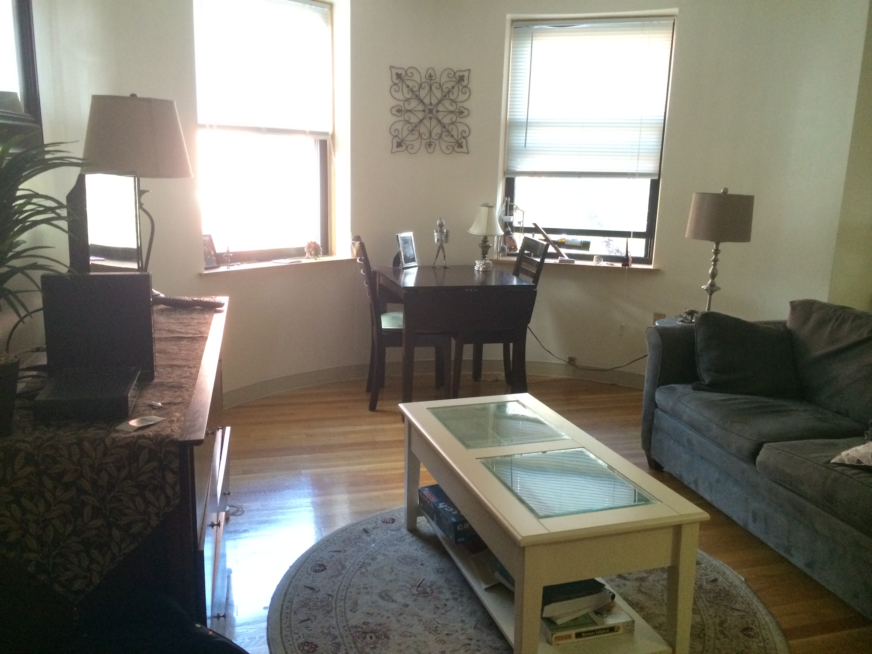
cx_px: 436
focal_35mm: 30
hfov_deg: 60.0
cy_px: 327
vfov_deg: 46.8
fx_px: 756
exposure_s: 1/30
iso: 320
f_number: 2.2
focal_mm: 4.12
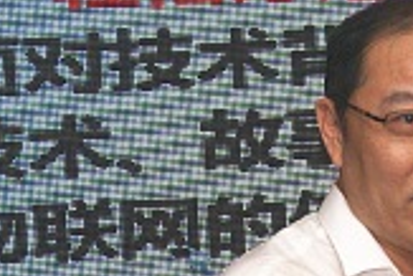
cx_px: 514
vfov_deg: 4.3
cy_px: 284
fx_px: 3697
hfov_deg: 6.3
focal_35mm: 322
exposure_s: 1/125
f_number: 5.6
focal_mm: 70
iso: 400
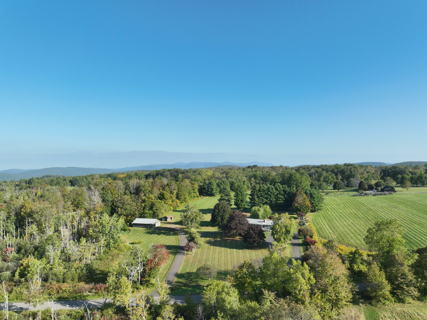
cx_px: 214
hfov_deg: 71.6
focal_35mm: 24
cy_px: 160
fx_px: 296
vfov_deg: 56.8
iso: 150
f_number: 2.8
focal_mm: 12.29
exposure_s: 1/1250
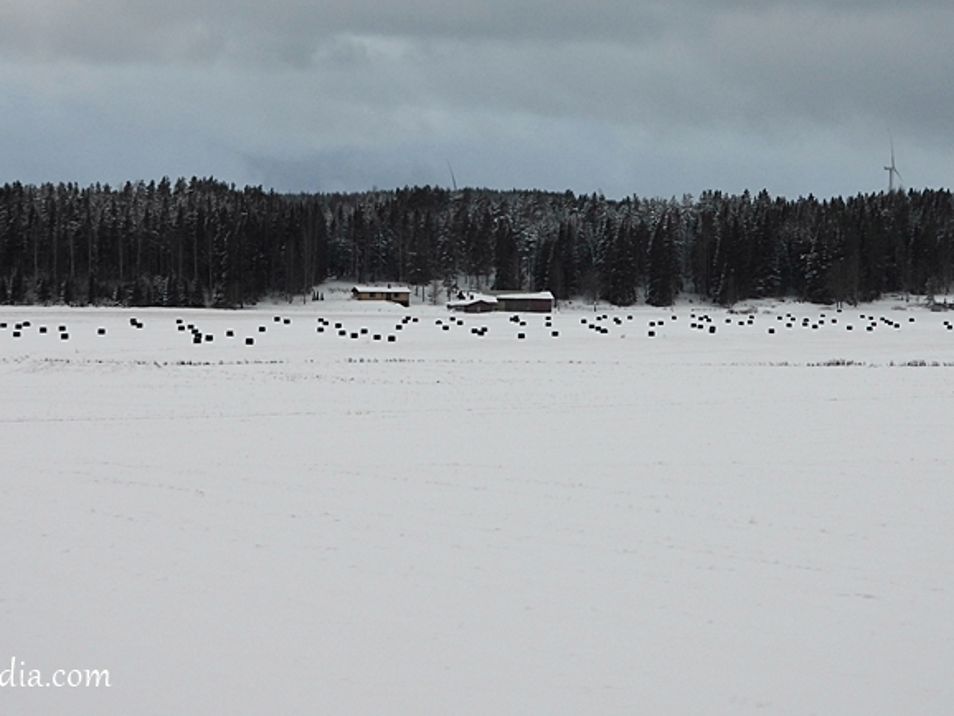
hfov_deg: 13.1
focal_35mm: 151
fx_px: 4163
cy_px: 166
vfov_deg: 9.8
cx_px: 485
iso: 100
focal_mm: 17.5
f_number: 3.5
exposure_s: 1/400
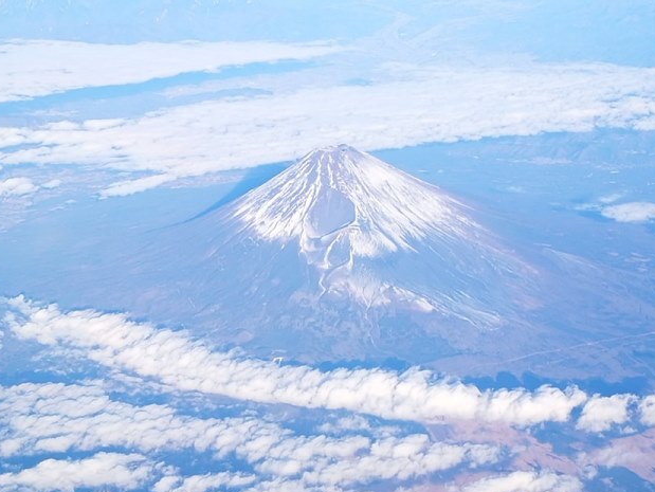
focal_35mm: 93
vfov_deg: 15.9
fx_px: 1761
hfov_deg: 21.1
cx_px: 322
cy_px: 285
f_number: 2.2
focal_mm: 4.5
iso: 50
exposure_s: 1/907
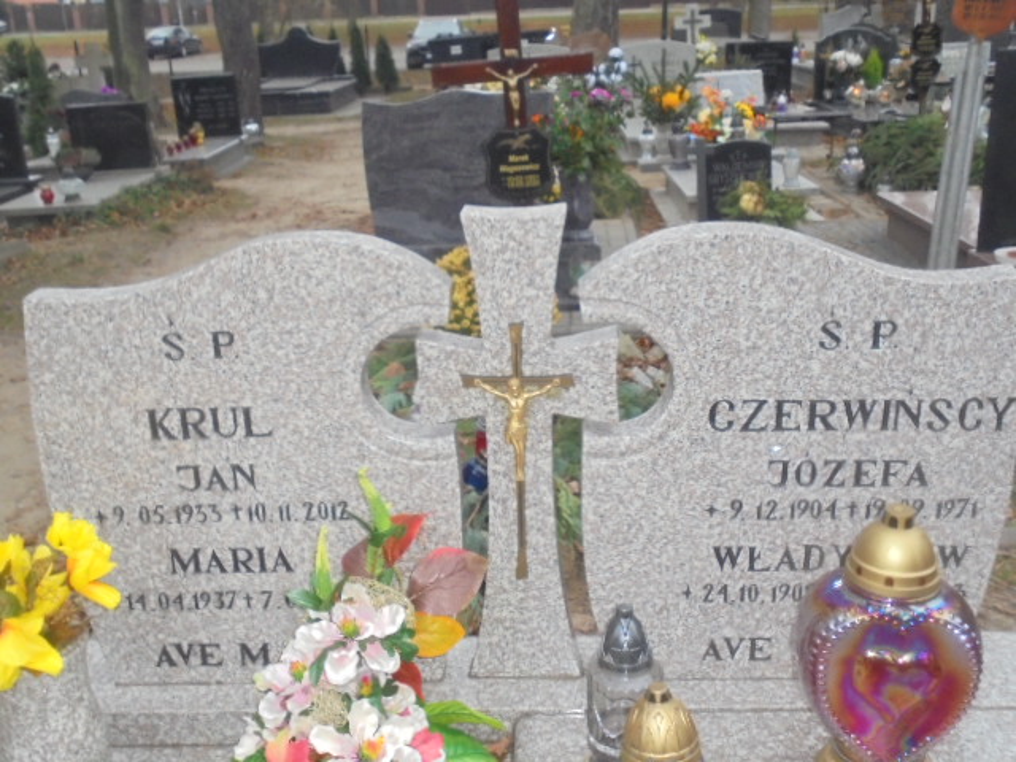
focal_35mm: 38
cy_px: 381
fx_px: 1115
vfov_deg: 37.7
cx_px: 508
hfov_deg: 49.0
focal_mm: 6.9
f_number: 4.2
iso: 400
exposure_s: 1/30
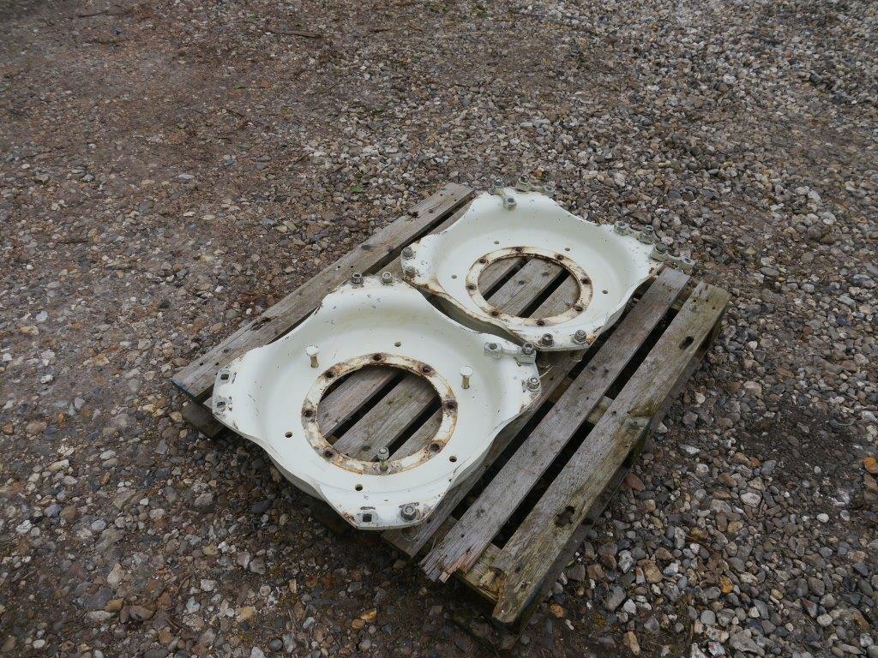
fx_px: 710
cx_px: 439
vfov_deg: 49.7
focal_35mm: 28
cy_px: 329
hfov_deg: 63.4
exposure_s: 1/250
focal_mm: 14
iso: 160
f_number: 5.6
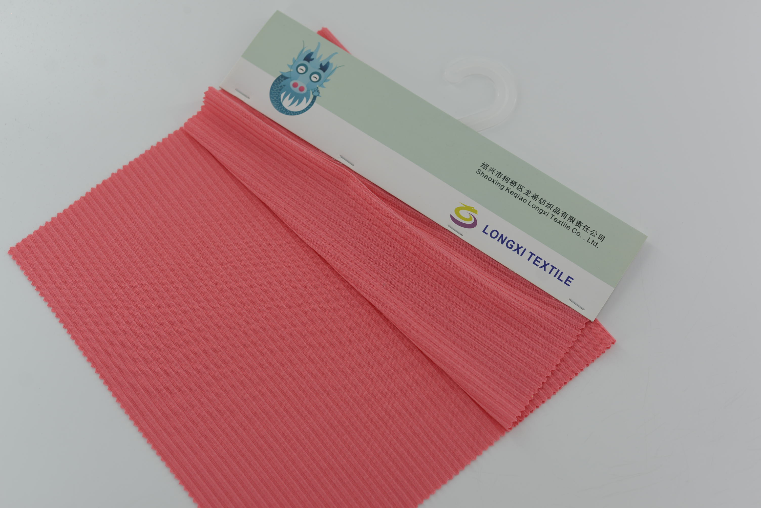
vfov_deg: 27.0
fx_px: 1057
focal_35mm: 50
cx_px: 380
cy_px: 254
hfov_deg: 39.6
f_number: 3.5
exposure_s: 1/320
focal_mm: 50
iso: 100
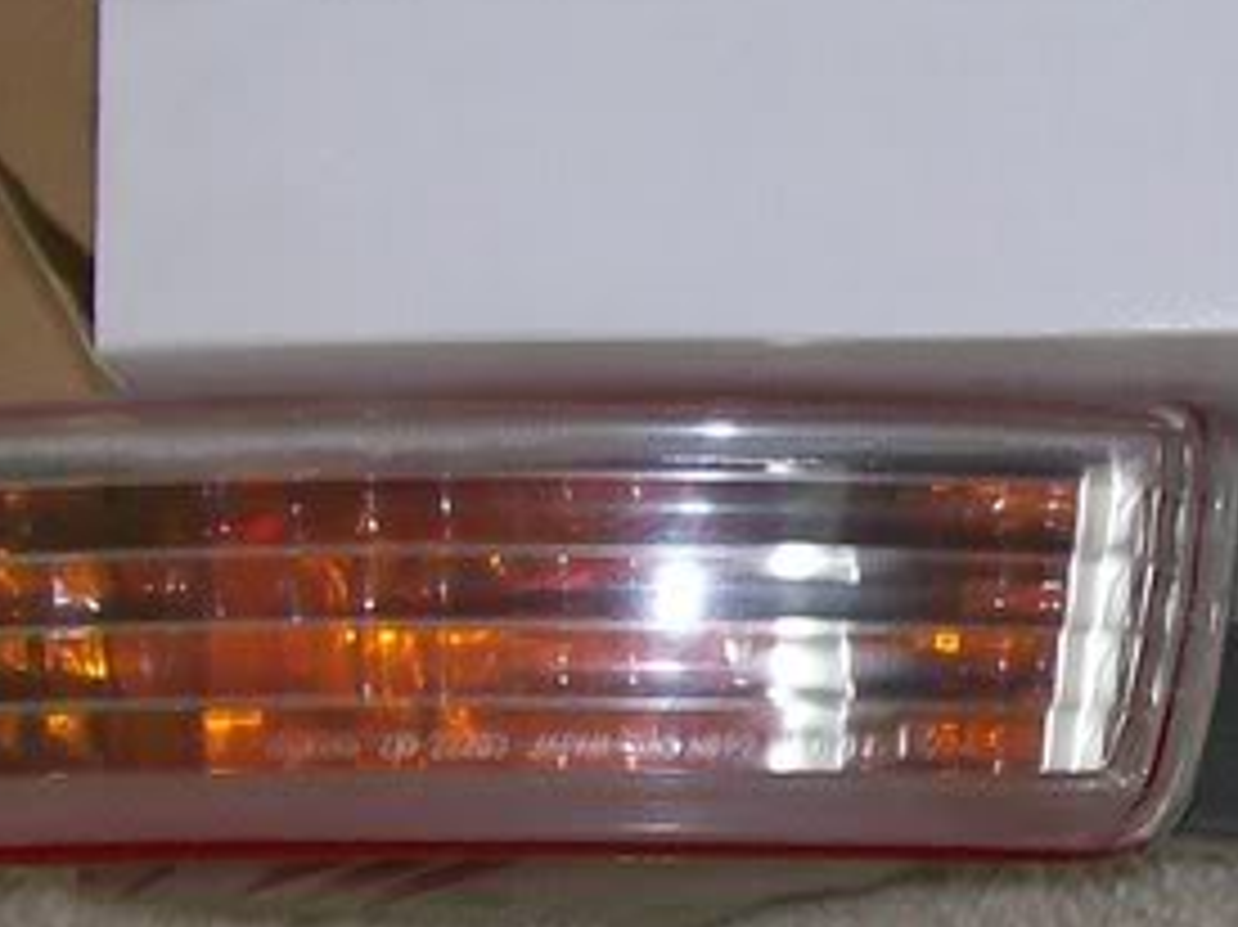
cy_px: 614
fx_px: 4790
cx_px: 1292
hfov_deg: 14.4
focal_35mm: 134
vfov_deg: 11.0
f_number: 2.7
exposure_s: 1/64
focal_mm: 6
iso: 80
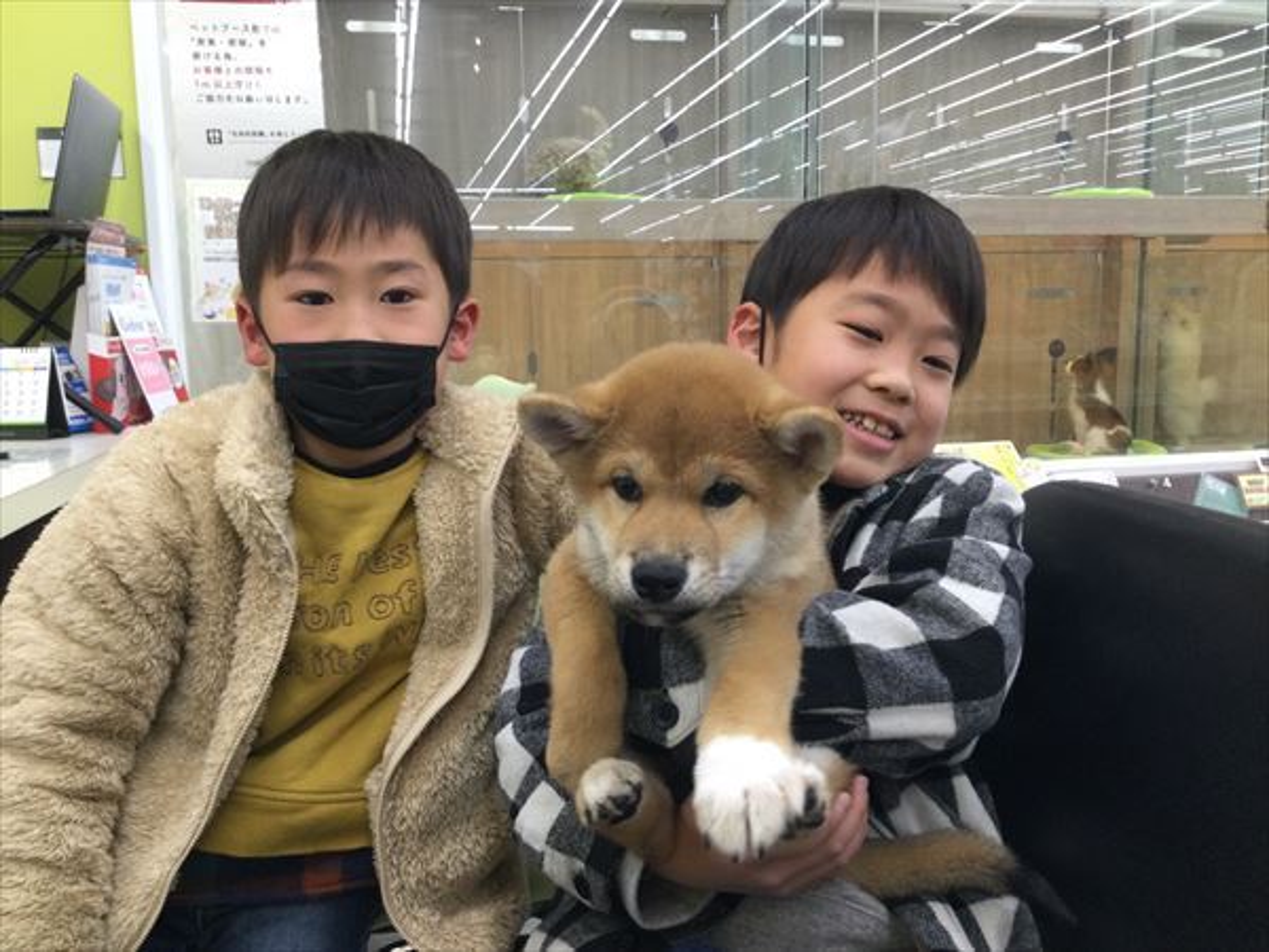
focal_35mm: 31
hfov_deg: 58.4
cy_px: 476
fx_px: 1136
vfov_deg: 45.4
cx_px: 634
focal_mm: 3.3
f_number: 2.4
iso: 80
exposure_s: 1/30
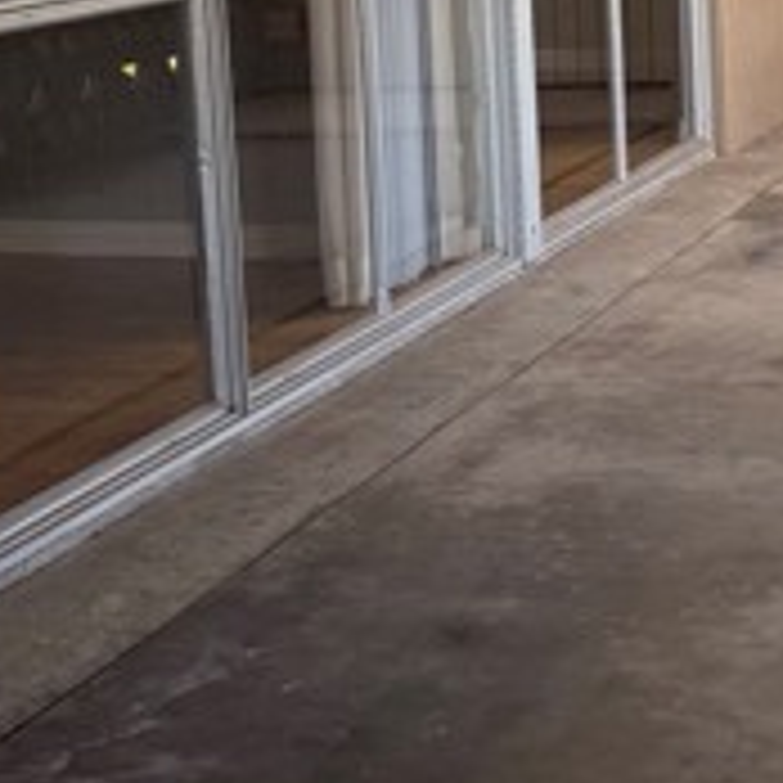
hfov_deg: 20.2
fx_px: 1996
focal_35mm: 78
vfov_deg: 21.3
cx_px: 1040
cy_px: -40
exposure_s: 1/547
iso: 100
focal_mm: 6.76
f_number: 1.78
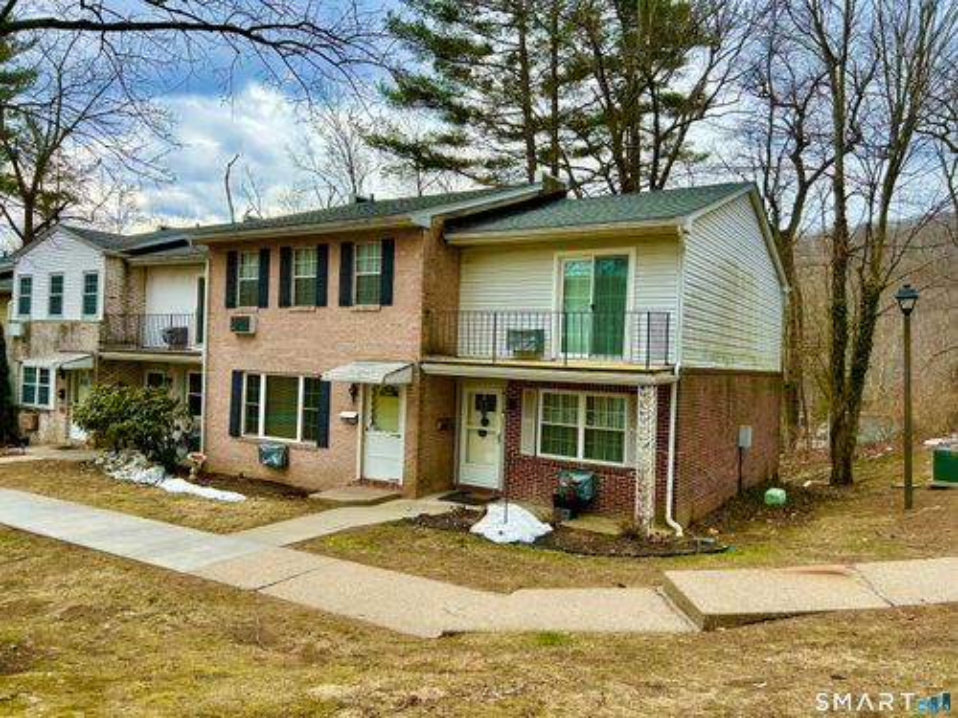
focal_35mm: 26
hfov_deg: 67.3
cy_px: 359
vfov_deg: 53.1
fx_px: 720
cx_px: 479
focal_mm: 5.7
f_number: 1.5
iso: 50
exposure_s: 1/617
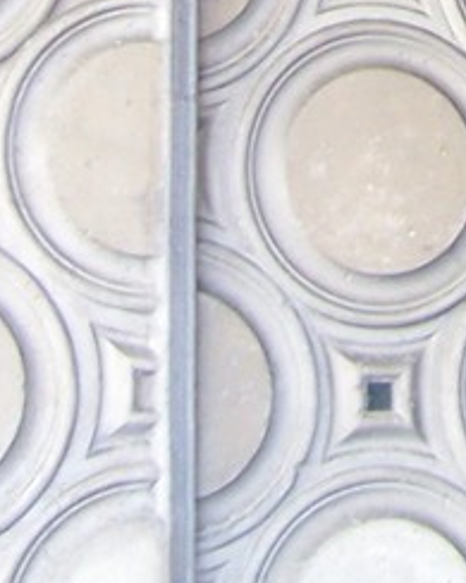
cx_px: 625
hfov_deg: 7.8
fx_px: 3364
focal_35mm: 195
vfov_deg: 9.2
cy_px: -648
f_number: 2.8
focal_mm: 6.3
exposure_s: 1/25
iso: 160
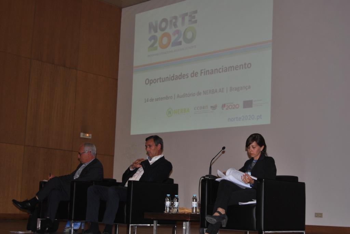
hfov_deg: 35.0
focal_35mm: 57
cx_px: 175
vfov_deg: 23.9
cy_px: 117
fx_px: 555
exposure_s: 1/60
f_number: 4.8
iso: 200
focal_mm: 38
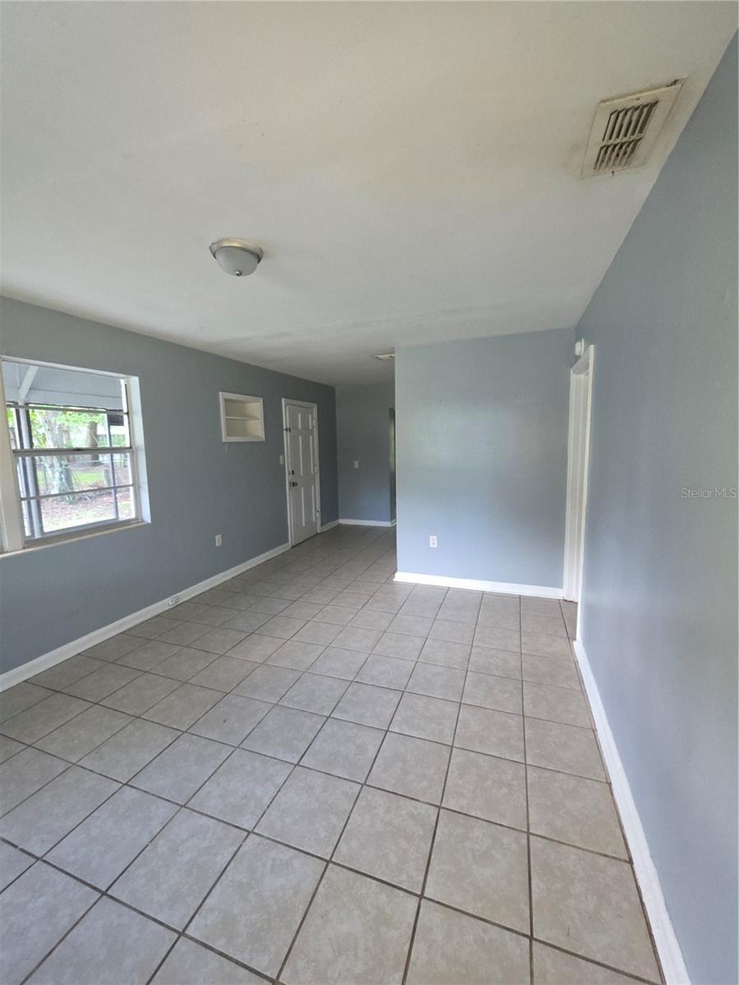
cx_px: 370
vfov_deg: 106.2
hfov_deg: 89.9
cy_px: 492
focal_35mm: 13
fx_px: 370
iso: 320
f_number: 1.9
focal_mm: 2.2
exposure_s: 1/30
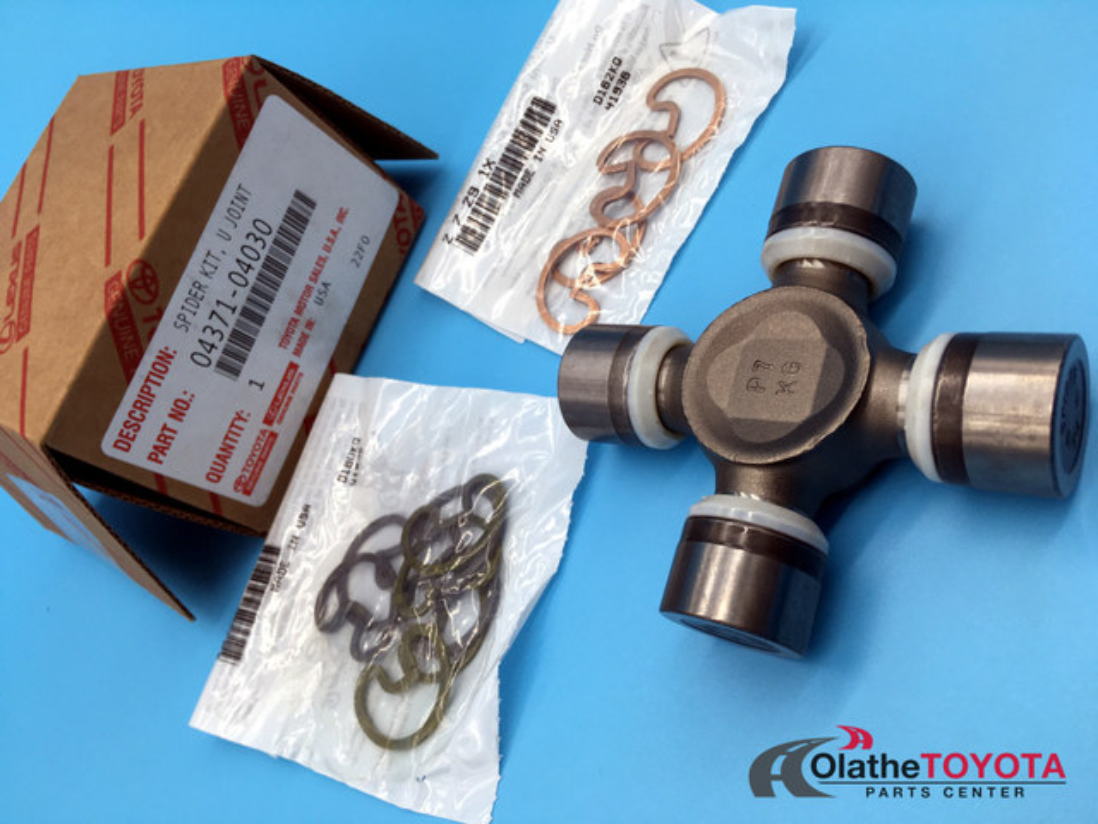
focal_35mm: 29
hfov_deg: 61.7
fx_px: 920
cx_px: 549
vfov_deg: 48.2
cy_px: 412
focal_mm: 4.15
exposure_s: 1/120
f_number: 2.2
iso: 40
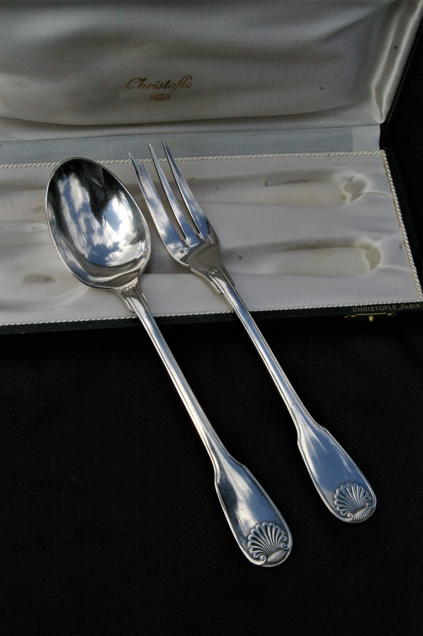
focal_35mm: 39
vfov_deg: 49.6
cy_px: 318
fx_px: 689
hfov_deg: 34.1
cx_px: 212
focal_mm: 26
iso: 1600
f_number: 16
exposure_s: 1/1000
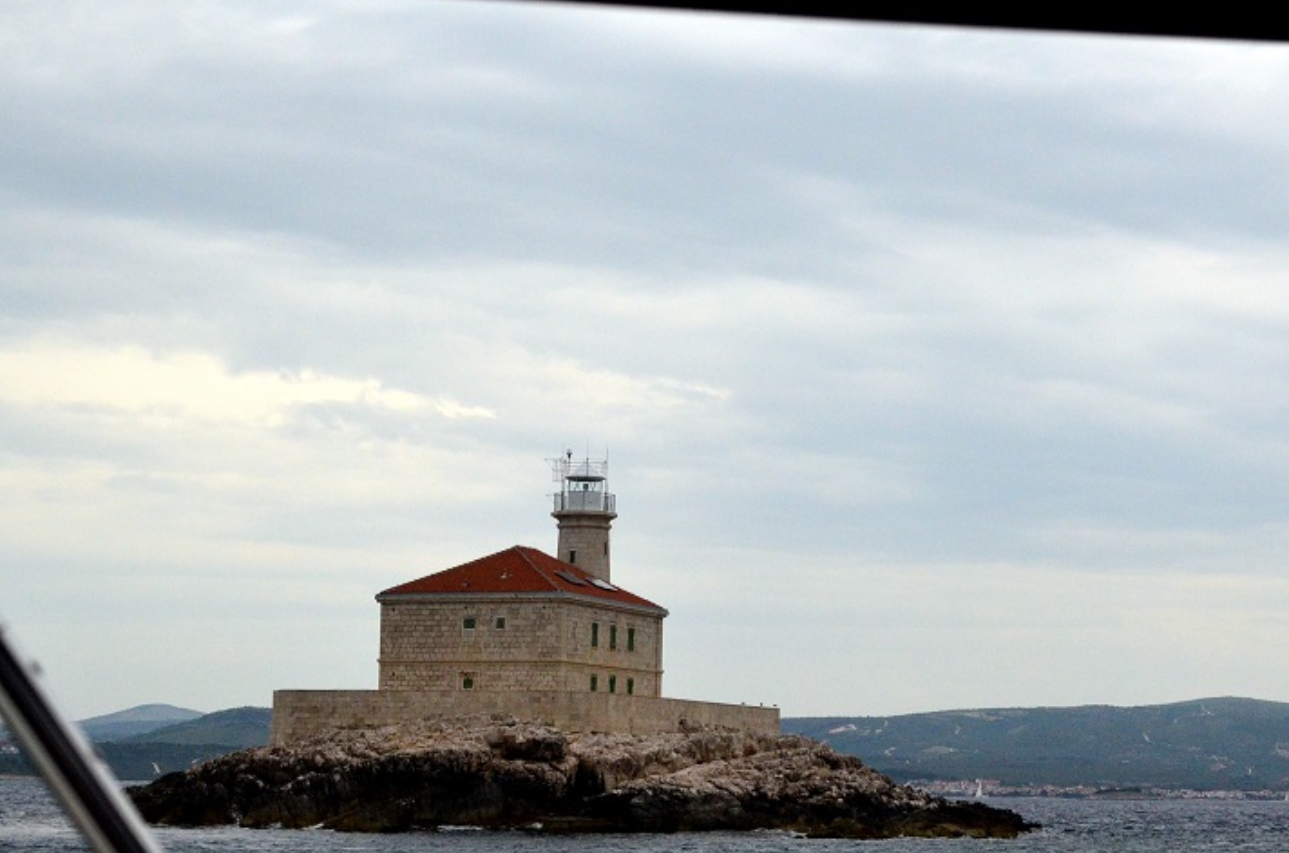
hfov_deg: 27.3
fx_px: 2632
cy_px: 548
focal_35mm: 74
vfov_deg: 18.4
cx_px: 859
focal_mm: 35
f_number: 5.6
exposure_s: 1/8000
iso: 1600
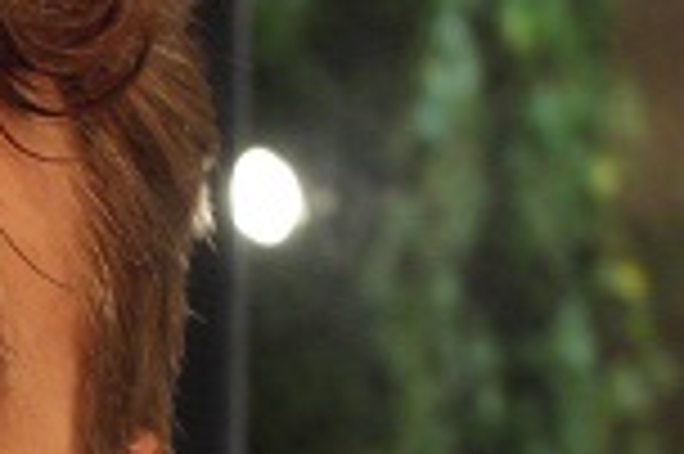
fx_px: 3435
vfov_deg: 7.5
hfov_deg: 10.7
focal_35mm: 181
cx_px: -531
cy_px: 656
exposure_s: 1/8
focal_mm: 28
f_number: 4
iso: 1600
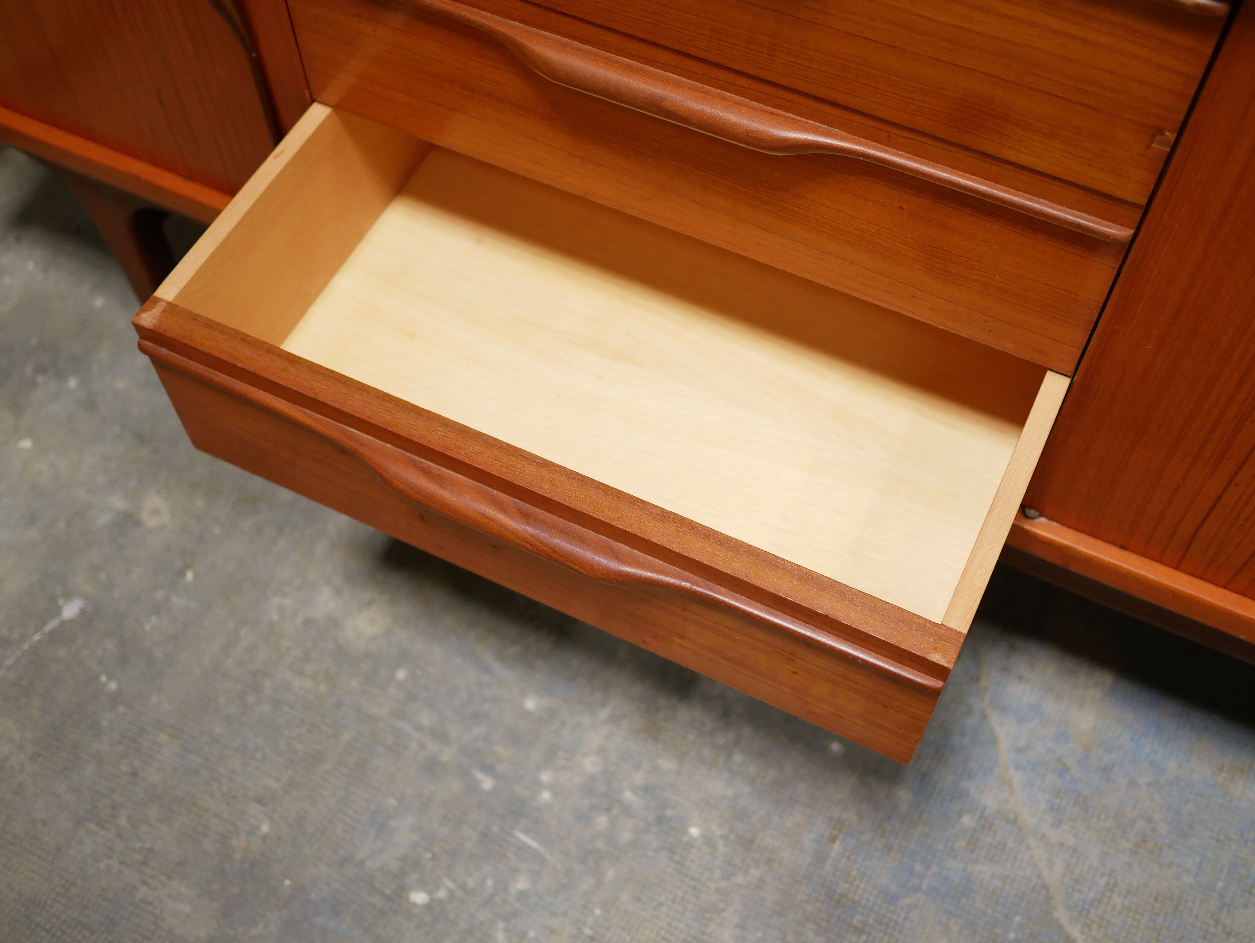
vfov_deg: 36.0
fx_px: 1451
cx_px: 628
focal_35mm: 40
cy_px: 472
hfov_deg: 46.8
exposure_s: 1/60
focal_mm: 20
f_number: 1.7
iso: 400
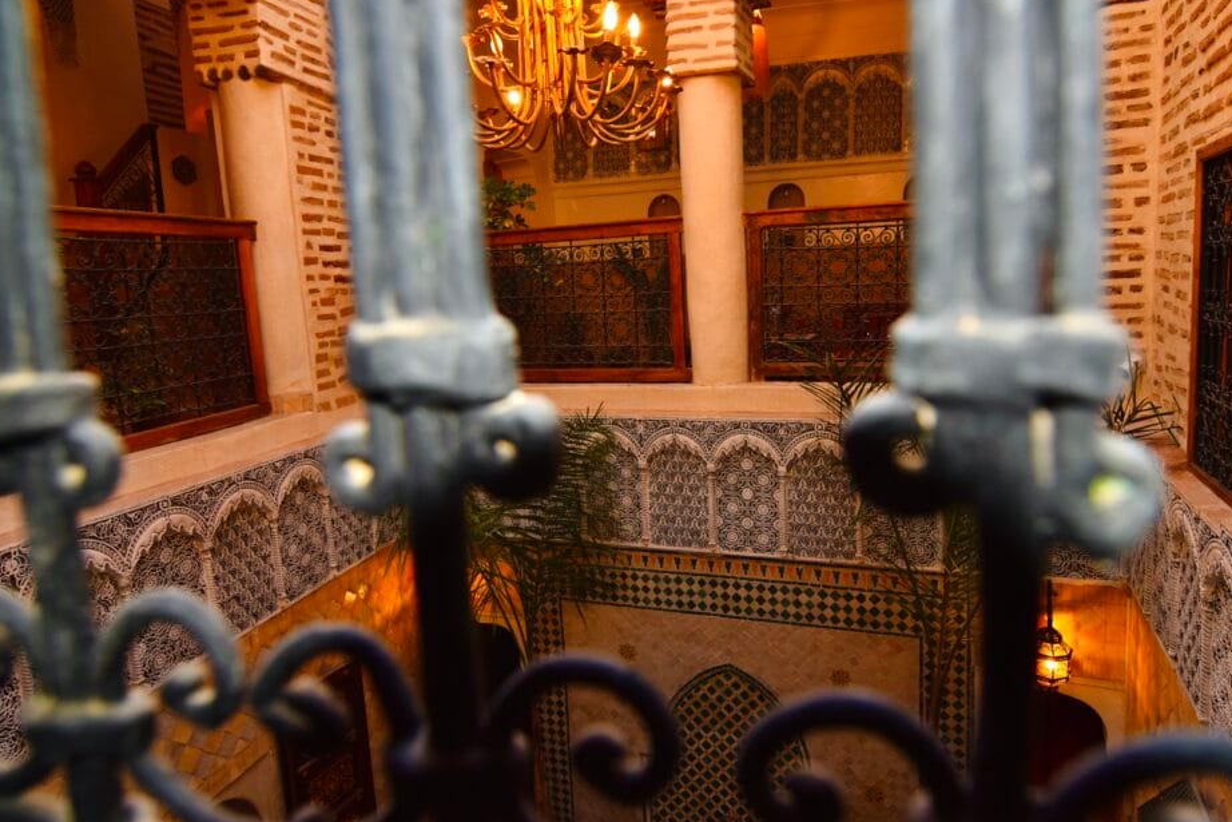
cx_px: 673
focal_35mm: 20
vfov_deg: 61.9
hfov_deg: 83.7
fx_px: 685
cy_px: 383
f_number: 5
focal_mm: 12
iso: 500
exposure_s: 1/100
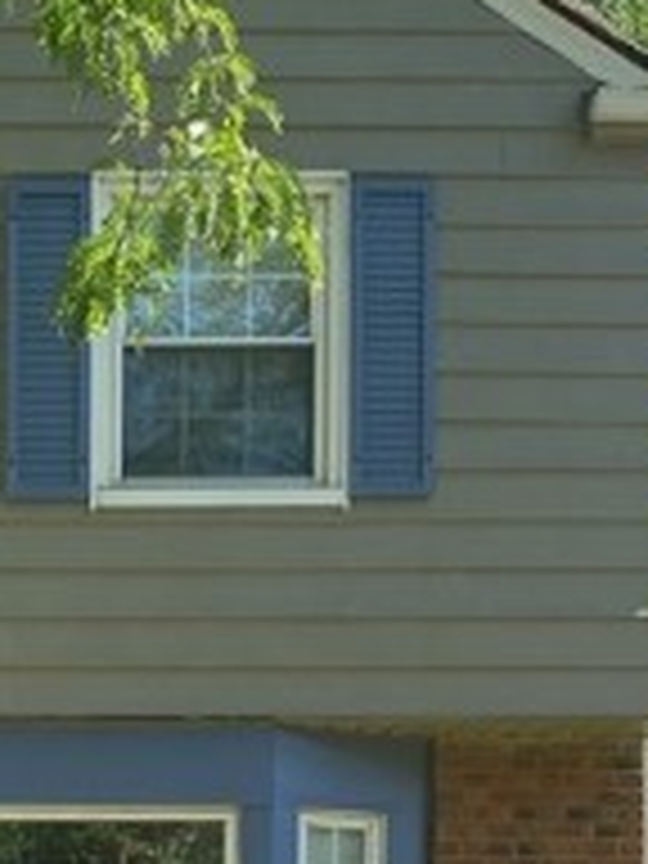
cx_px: -148
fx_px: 2596
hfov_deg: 13.8
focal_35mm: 104
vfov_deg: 17.6
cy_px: 1138
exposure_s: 1/1016
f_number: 1.8
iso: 32
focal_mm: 4.25
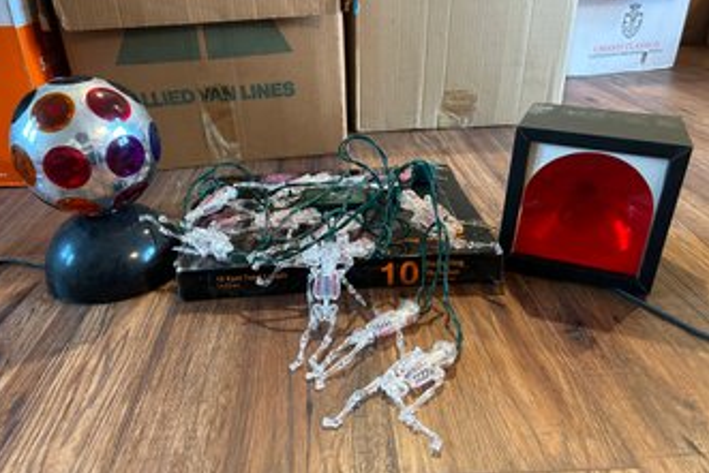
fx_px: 552
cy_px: 239
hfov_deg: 65.4
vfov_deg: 46.4
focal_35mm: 28
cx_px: 344
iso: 400
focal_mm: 5.7
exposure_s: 1/60
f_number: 1.5
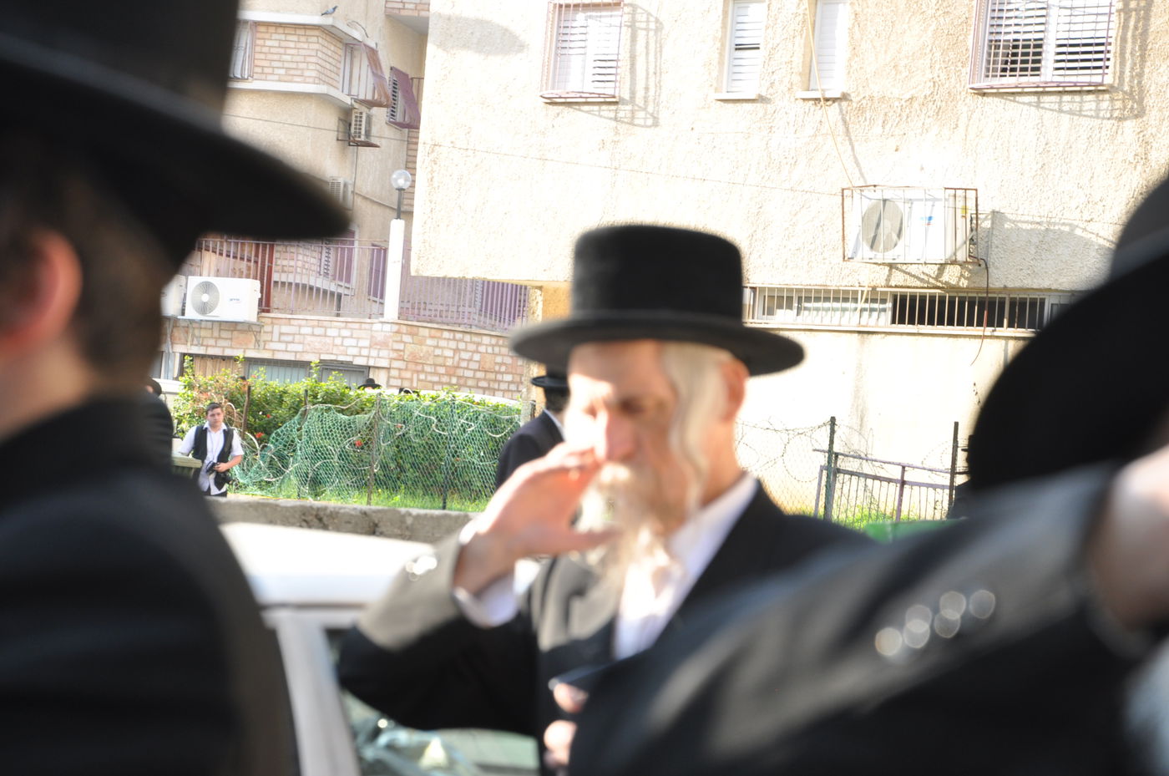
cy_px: 388
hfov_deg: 14.9
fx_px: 4474
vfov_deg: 9.9
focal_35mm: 138
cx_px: 584
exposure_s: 1/80
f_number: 8
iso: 320
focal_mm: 92
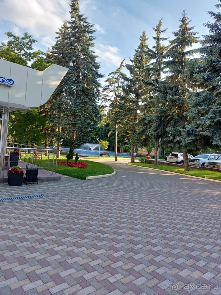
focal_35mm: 24
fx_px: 204
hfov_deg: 56.8
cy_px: 148
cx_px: 110
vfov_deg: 71.6
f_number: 1.8
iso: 25
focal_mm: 5.23
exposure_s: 1/179
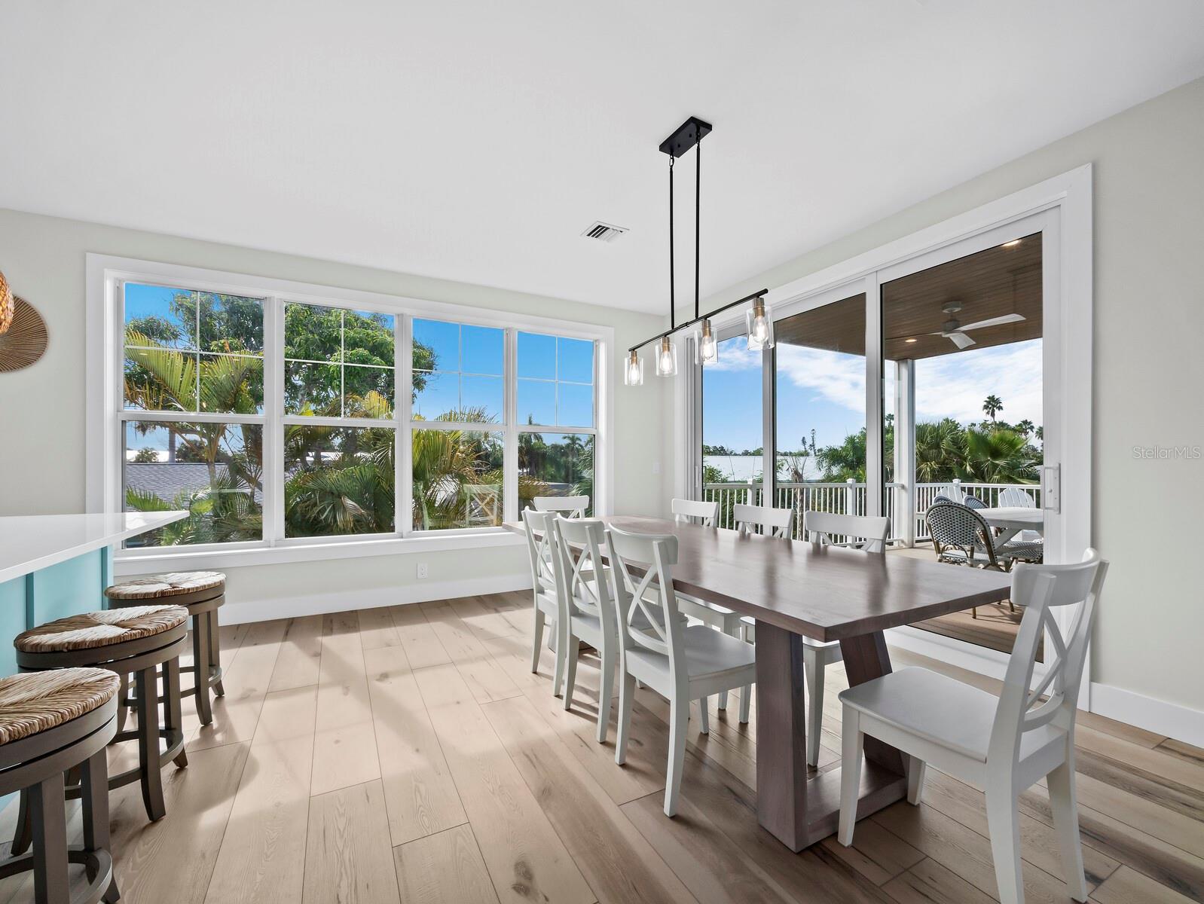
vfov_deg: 85.7
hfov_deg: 102.0
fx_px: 487
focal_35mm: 14
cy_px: 452
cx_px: 602
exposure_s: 1/25
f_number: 11
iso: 200
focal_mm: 7
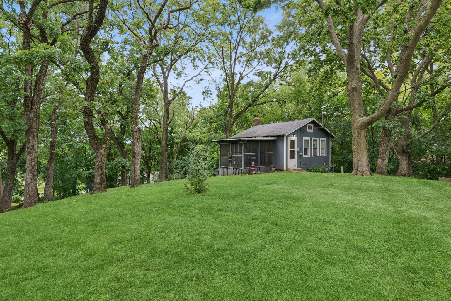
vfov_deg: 67.4
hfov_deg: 90.0
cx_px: 226
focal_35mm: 18
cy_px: 150
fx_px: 226
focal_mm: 18
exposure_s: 1/15
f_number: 9
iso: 320
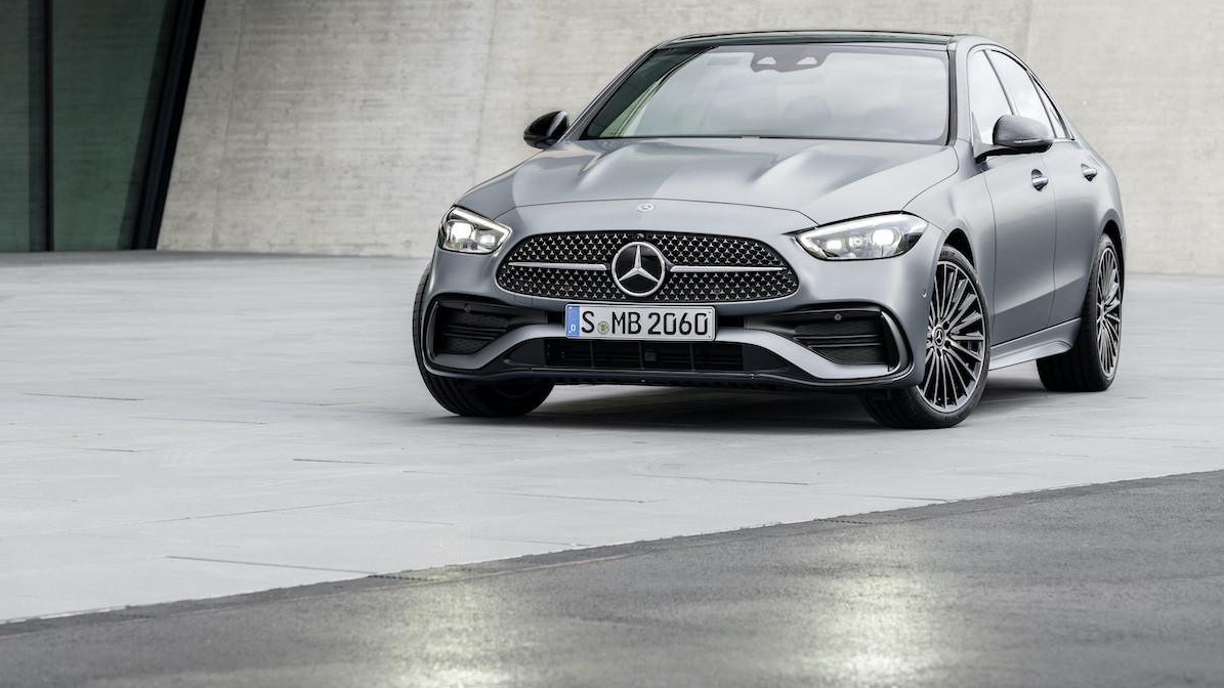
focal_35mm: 142
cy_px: 324
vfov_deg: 8.5
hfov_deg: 15.1
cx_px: 614
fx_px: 4608
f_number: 8
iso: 100
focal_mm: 135
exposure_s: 1/6
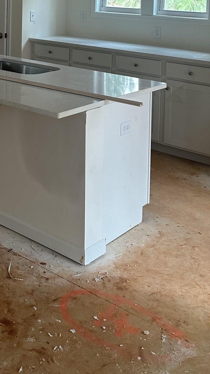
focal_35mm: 52
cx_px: 32
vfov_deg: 36.6
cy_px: 18
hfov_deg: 22.6
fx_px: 515
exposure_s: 1/121
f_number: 1.78
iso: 200
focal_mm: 6.86
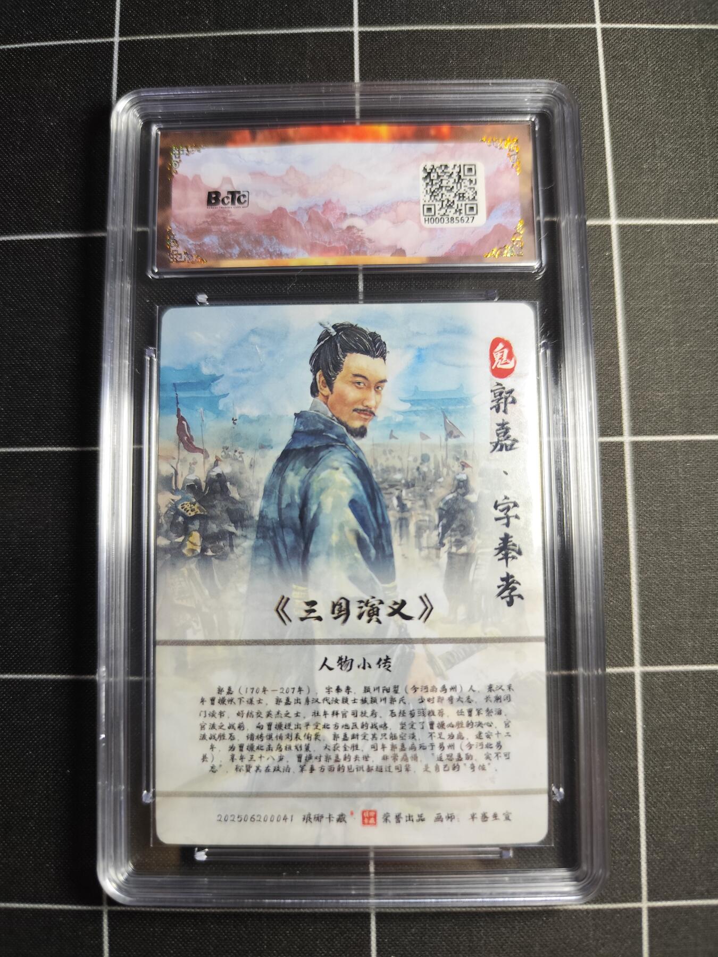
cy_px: 478
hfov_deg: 58.9
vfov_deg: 73.9
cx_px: 359
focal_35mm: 23
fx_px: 636
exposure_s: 1/100
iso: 320
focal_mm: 6.14
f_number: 1.65
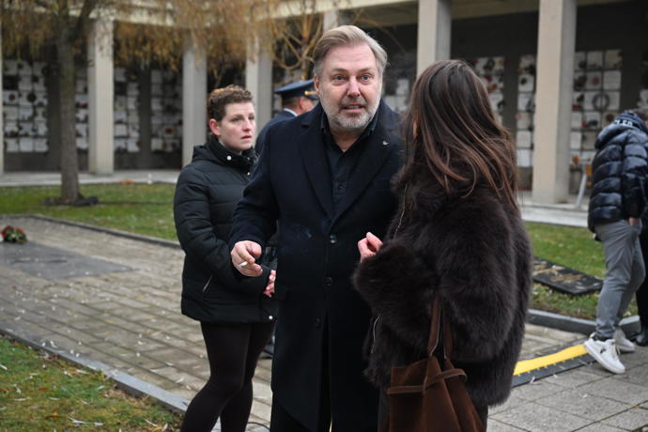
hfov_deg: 41.9
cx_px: 324
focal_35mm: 47
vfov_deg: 28.6
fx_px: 846
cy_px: 216
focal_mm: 47
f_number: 4
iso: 1250
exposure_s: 1/500
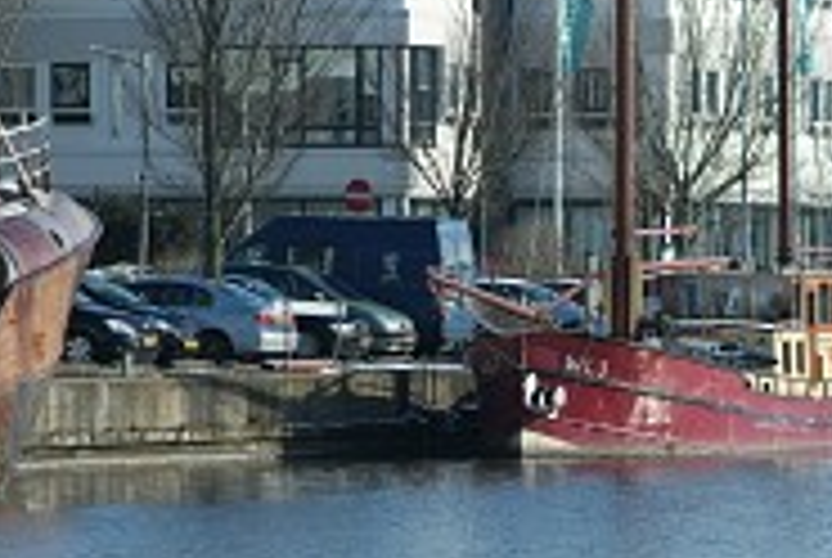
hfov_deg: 5.5
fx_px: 8611
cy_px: 101
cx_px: 454
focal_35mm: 372
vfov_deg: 3.7
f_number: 6.7
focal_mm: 102
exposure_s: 1/1000
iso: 400
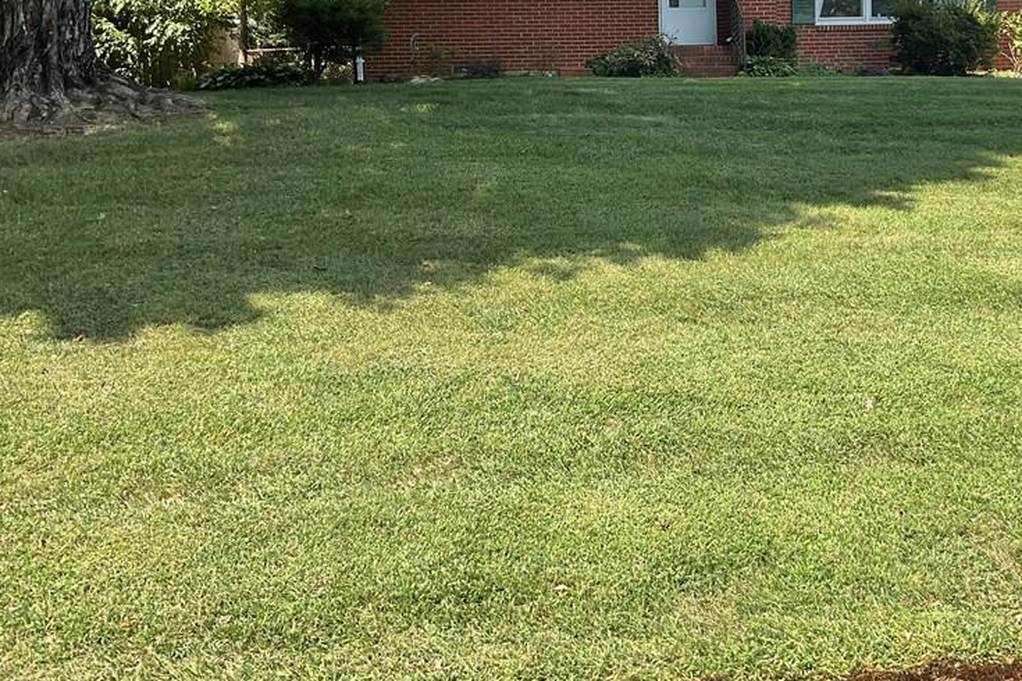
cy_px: 168
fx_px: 1192
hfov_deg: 45.8
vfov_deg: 31.3
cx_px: 663
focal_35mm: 42
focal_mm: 3
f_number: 1.8
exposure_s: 1/759
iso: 16
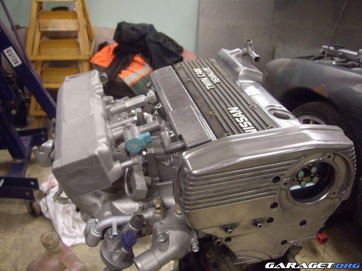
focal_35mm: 38
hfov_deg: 49.0
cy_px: 136
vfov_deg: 37.7
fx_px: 397
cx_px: 181
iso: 400
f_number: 2.8
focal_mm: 7.9
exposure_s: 1/60
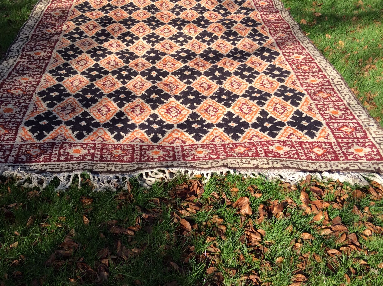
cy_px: 123
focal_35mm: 45
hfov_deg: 42.1
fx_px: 497
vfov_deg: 32.1
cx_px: 185
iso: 32
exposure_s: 1/752
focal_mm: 3.3
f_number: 2.4
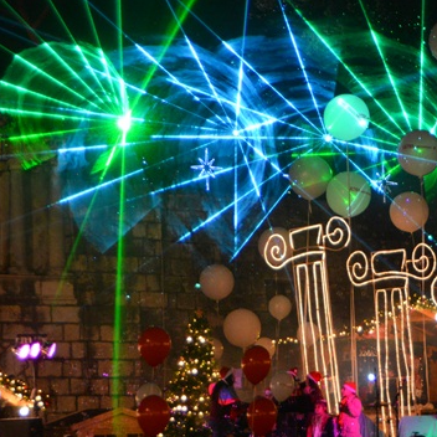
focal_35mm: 126
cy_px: 270
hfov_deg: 13.8
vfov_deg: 13.8
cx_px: 178
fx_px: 1800
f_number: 5
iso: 3200
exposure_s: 1/100
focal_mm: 58
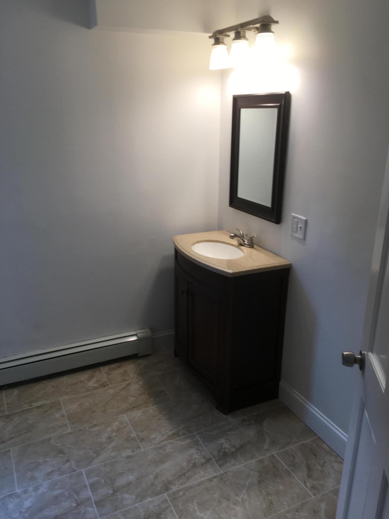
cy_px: 260
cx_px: 194
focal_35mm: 29
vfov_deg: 61.7
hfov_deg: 48.2
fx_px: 435
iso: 25
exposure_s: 1/40
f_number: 2.2
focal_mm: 4.15
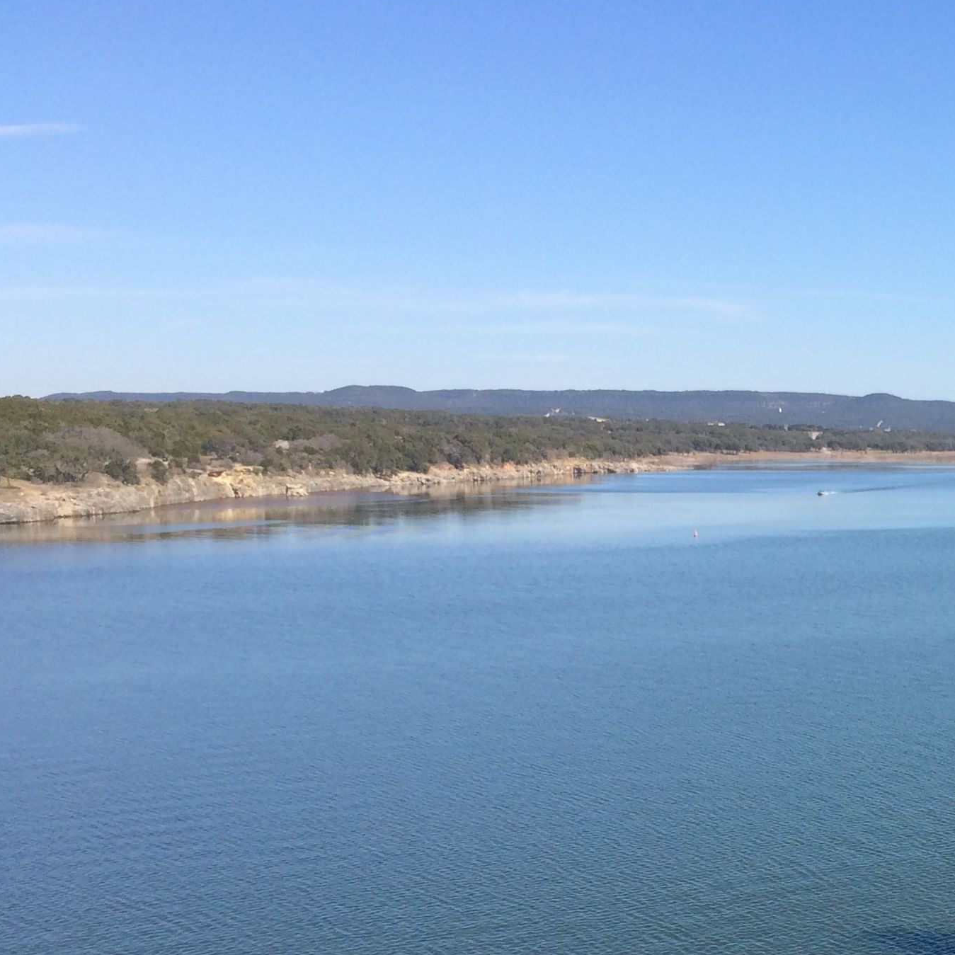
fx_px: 1935
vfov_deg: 27.0
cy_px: 815
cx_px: 1085
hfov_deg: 25.4
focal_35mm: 62
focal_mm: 4.15
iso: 32
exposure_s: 1/1709
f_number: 2.2
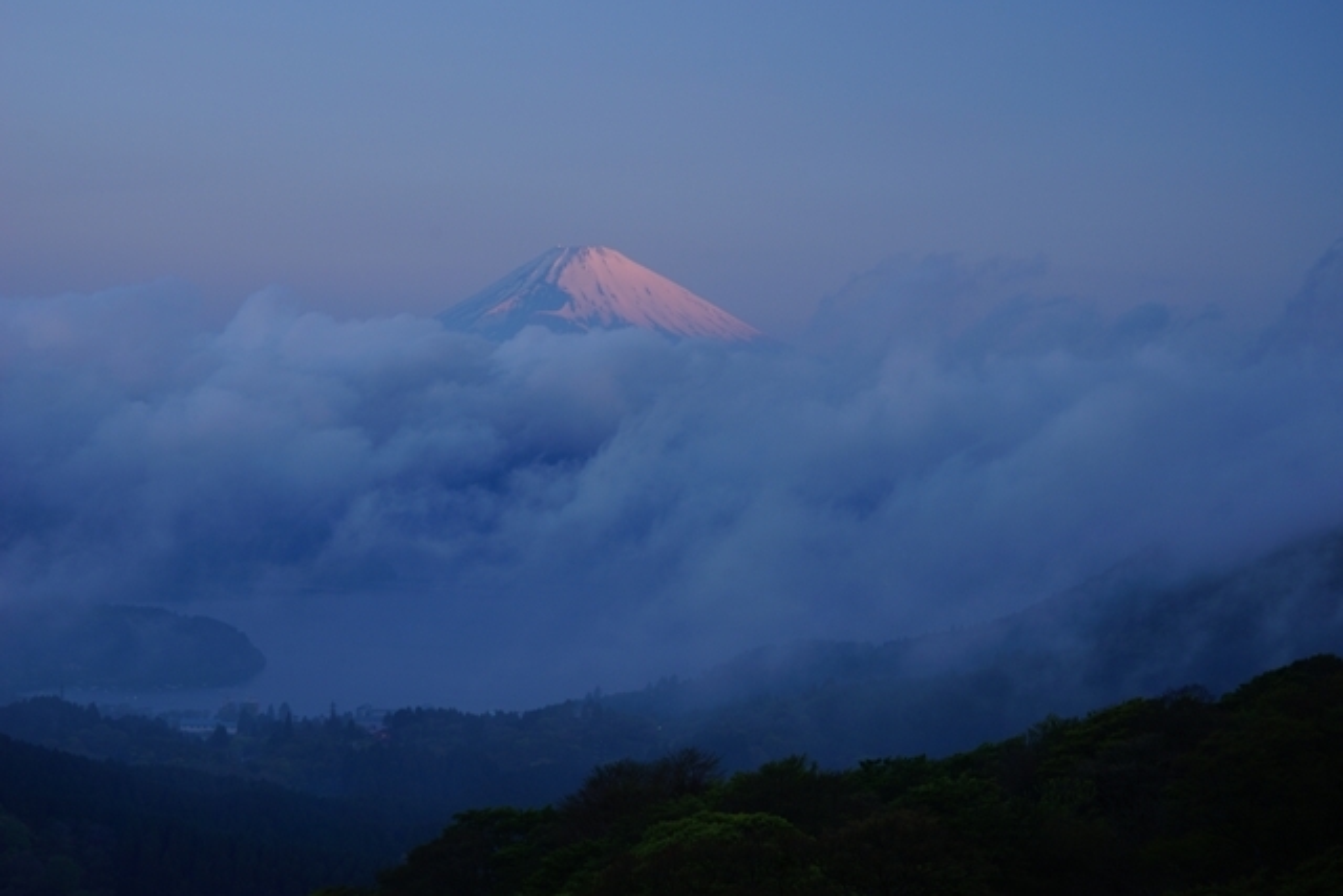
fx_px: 2612
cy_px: 448
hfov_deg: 28.8
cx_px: 672
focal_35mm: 70
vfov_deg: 19.5
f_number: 10
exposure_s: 1/6
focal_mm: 70
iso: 100
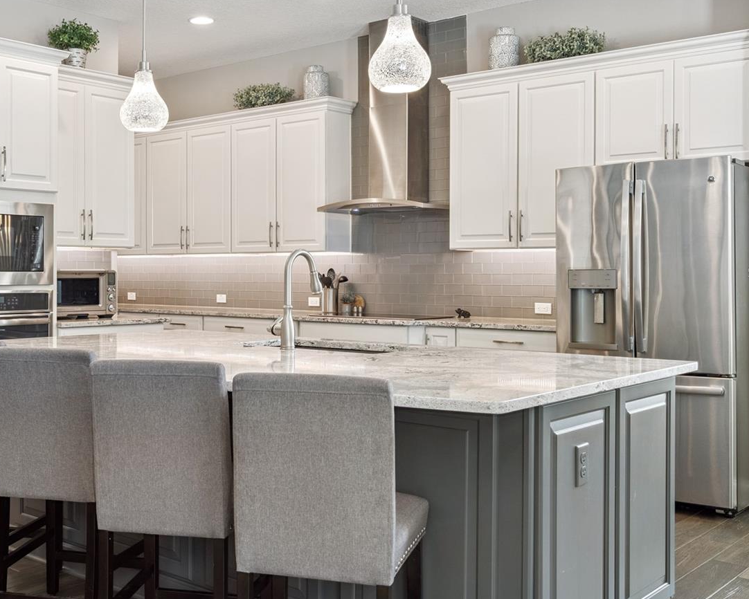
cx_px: 255
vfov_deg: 34.9
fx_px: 953
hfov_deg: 42.4
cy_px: 273
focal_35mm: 43
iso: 800
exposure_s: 1/30
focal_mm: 31
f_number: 10
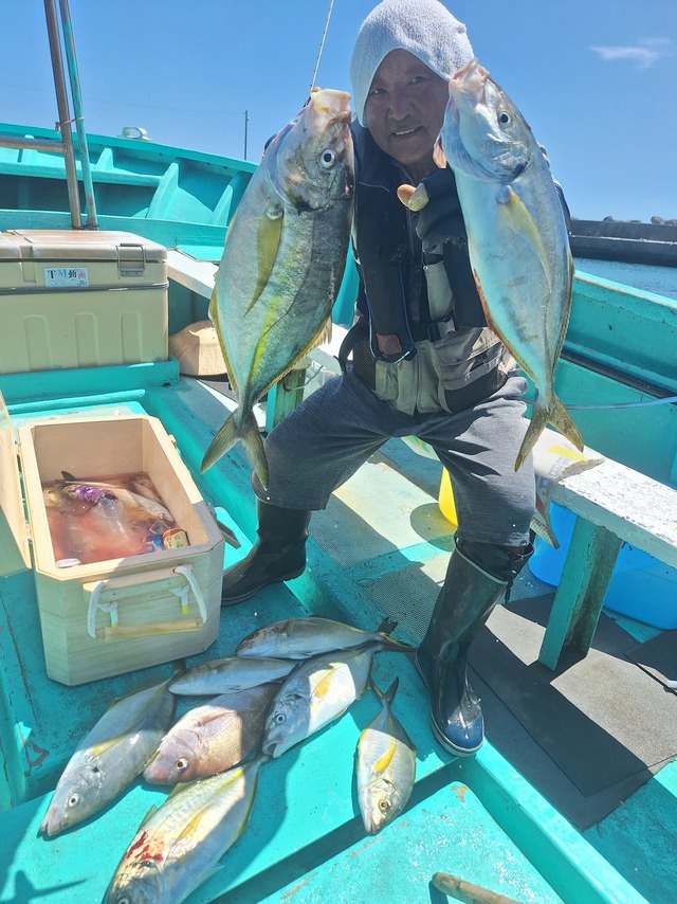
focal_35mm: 23
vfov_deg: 73.9
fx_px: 600
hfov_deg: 58.9
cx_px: 338
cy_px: 452
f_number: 1.8
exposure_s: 1/2331
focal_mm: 5.54
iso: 40
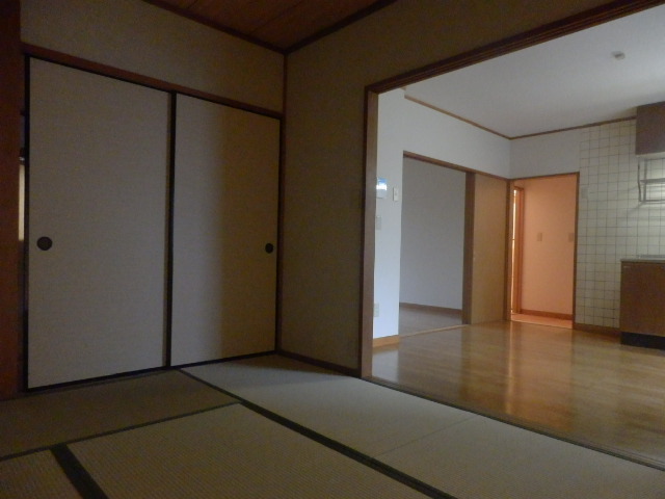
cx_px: 332
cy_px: 250
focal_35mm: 24
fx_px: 461
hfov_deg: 71.6
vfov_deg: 56.8
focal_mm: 4.2
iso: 1600
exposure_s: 1/30
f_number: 3
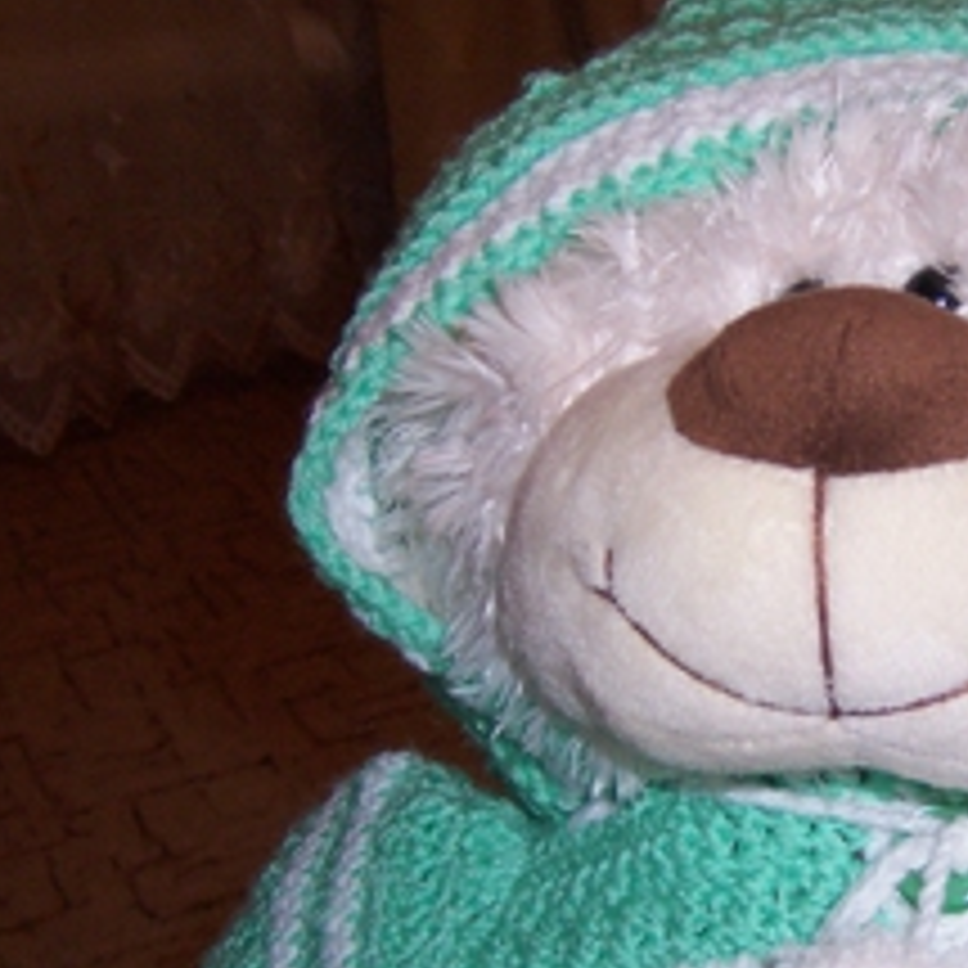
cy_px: 549
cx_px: 887
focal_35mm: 74
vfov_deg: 23.3
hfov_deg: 22.7
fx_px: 2341
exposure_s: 1/60
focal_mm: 6.7
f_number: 3.4
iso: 140
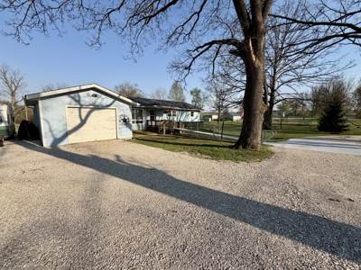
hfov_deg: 102.1
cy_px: 135
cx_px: 180
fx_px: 146
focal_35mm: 14
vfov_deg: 85.7
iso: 25
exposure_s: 1/799
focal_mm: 2.22
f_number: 2.2
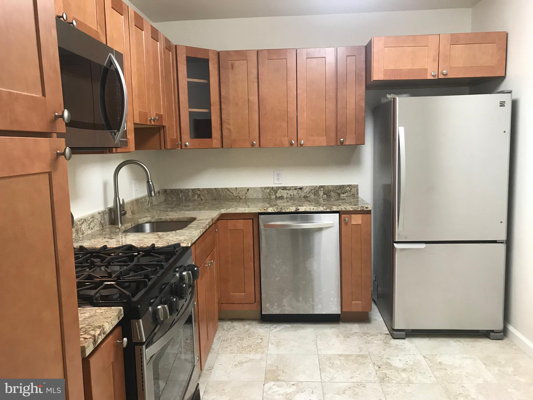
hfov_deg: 63.4
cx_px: 266
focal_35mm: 28
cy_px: 200
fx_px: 431
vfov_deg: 49.7
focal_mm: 3.99
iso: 40
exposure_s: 1/20
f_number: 1.8
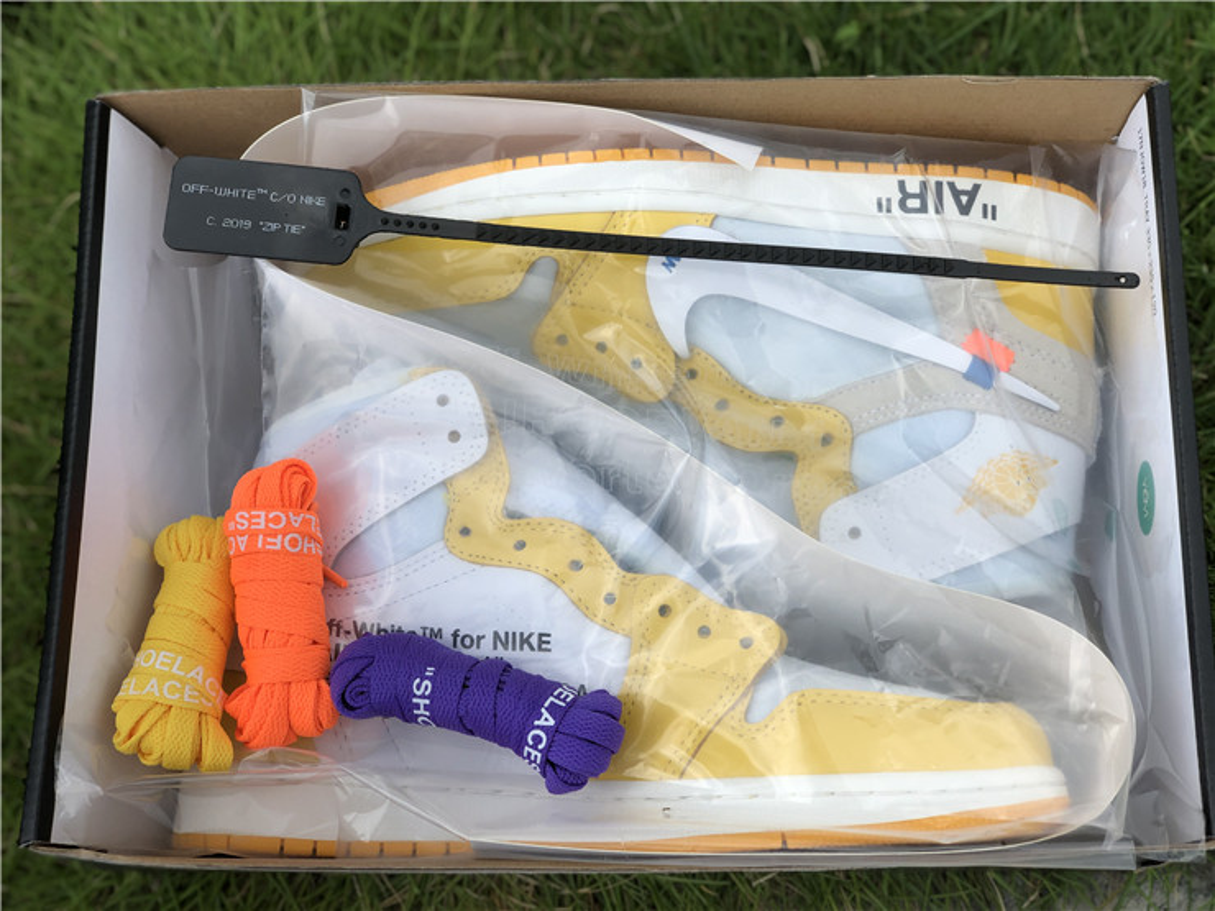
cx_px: 608
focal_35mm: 52
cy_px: 456
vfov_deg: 28.0
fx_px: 1825
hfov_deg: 36.8
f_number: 2.4
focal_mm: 6
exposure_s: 1/666
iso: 16
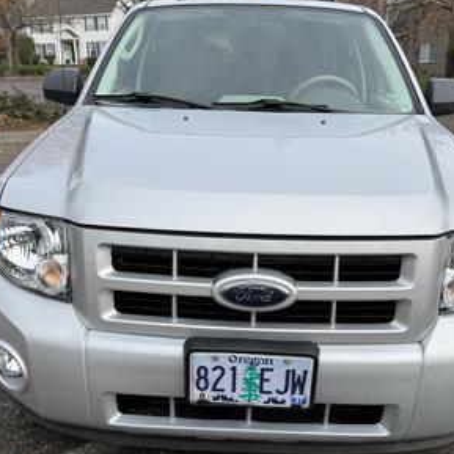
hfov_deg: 44.9
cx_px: 229
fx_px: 549
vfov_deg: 44.8
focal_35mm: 37
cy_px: 261
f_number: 1.78
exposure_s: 1/1855
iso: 80
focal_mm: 6.76
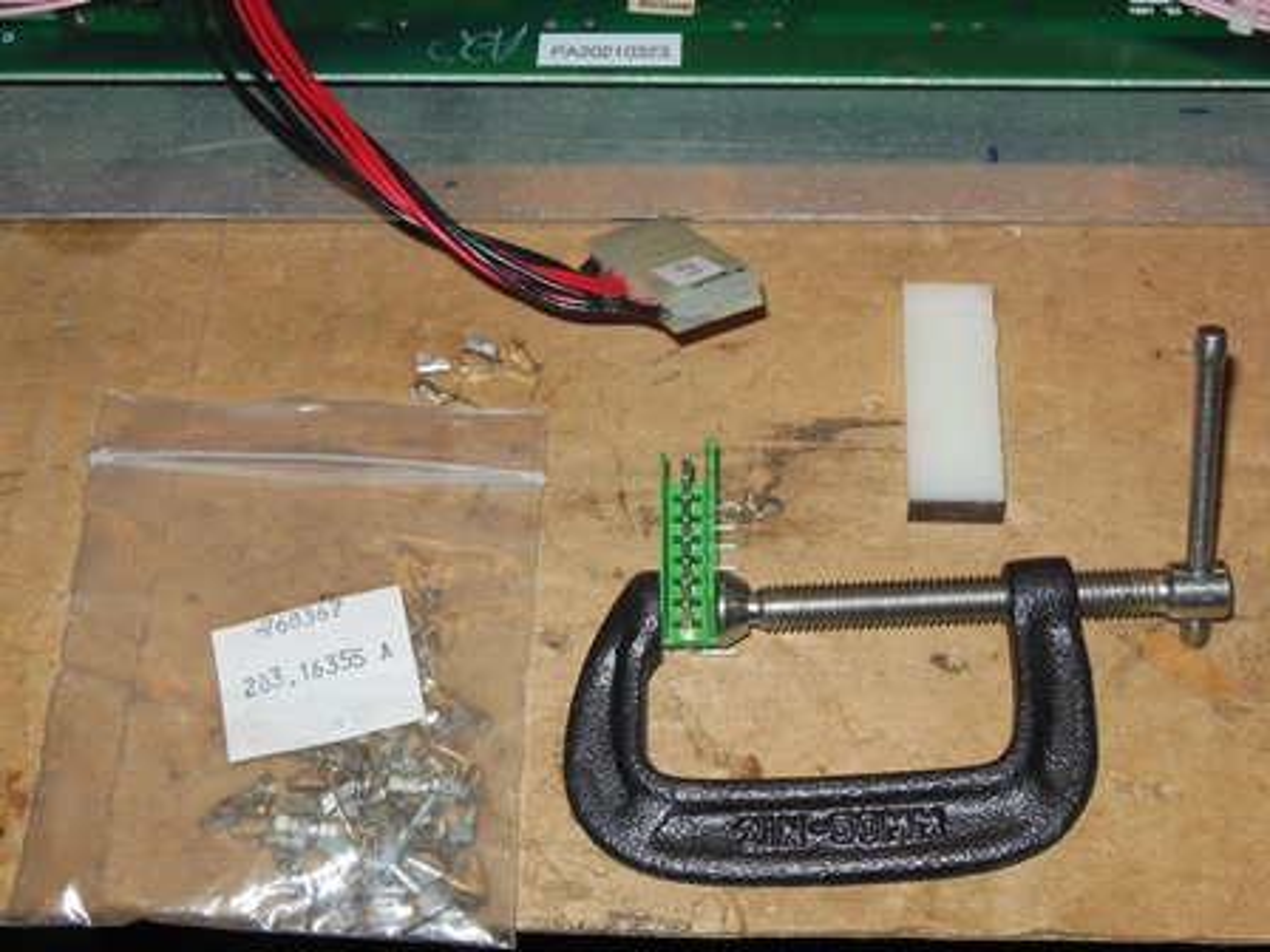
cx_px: 635
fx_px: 1834
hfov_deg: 38.2
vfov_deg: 29.1
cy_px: 476
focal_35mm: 50
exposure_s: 1/60
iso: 125
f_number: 4
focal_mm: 8.9
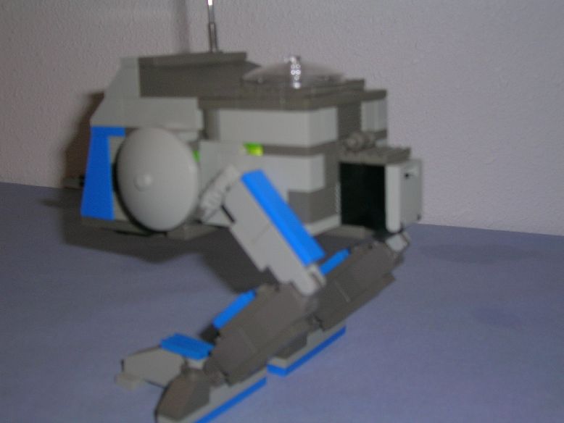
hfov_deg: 36.2
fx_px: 864
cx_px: 282
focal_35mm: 53
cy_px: 212
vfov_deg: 27.5
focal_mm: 8
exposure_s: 1/60.1
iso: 50
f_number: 3.2
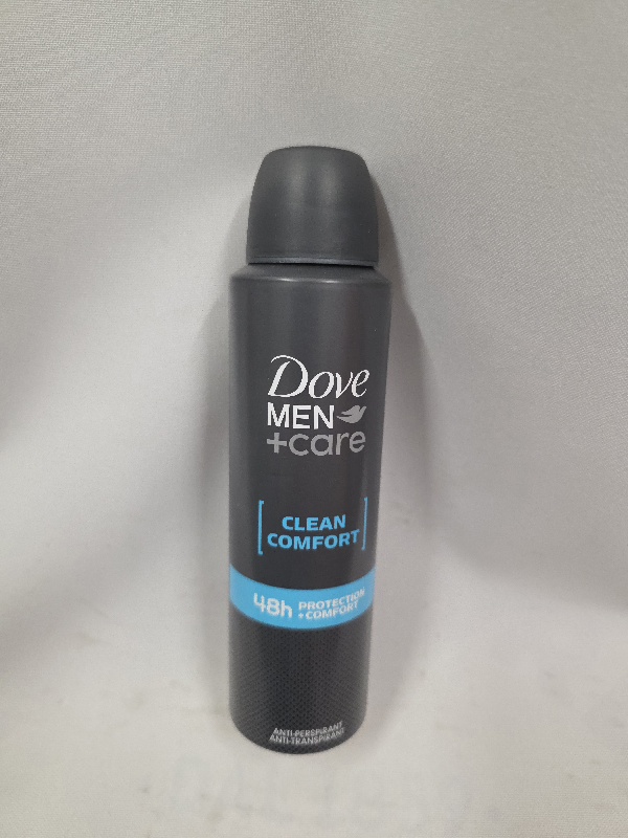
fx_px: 556
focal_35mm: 23
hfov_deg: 58.9
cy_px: 419
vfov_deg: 73.9
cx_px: 314
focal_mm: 6.3
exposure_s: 1/101
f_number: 1.7
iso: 500
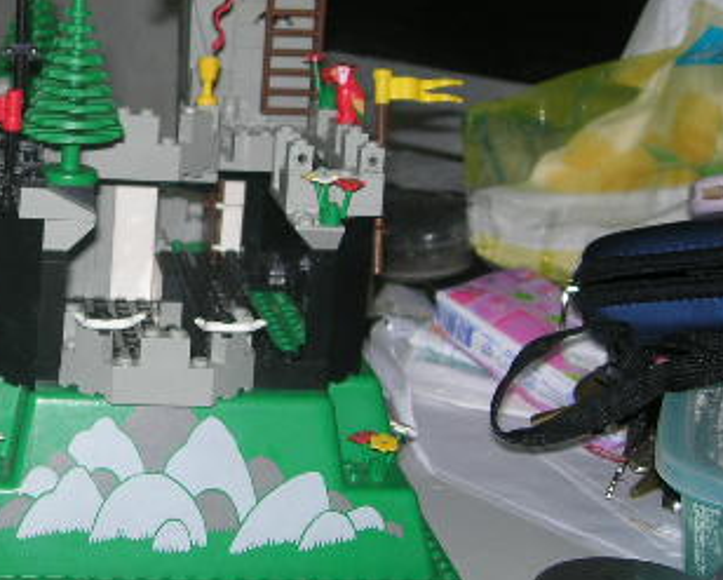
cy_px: 181
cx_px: 38
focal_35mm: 77
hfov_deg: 23.9
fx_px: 1649
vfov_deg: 19.9
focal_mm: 7.8
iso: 64
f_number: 2.8
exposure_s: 1/60.1
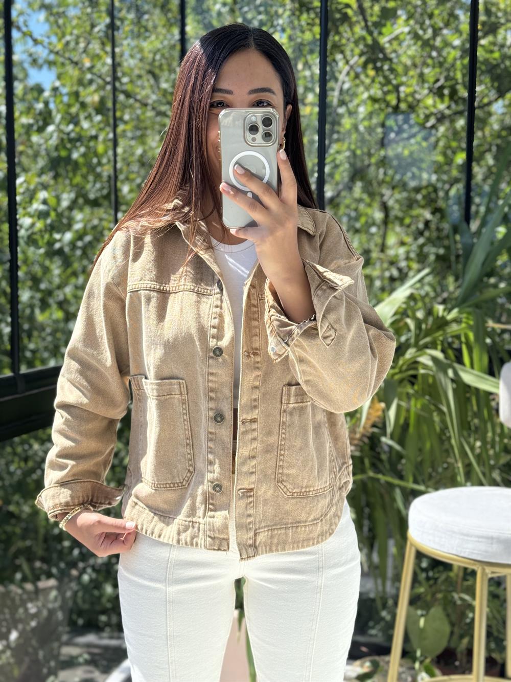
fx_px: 945
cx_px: 256
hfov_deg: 30.3
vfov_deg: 39.7
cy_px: 341
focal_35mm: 48
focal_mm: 6.76
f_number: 1.78
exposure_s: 1/383
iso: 64
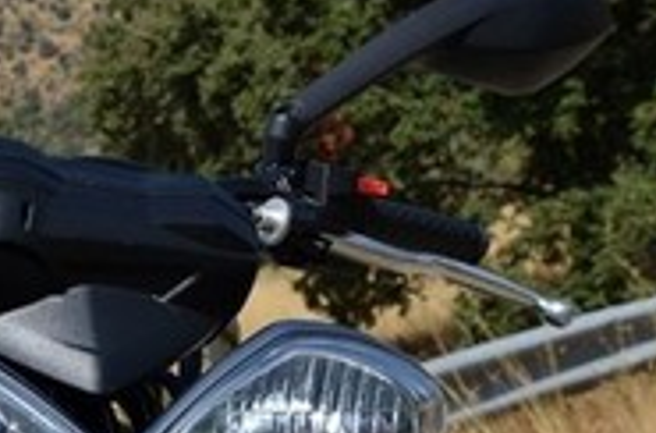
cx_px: -28
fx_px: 2524
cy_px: 206
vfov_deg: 9.8
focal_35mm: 139
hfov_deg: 14.5
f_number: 13
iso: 100
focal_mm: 38
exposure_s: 1/250
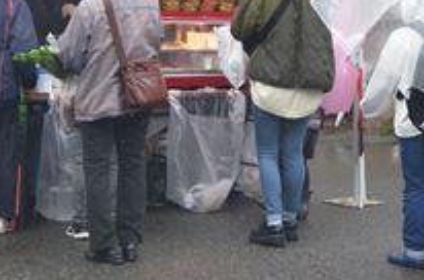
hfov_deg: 20.0
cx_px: 296
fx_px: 1198
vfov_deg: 13.2
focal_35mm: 102
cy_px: 3
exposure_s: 1/1600
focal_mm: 28
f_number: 4
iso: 3200
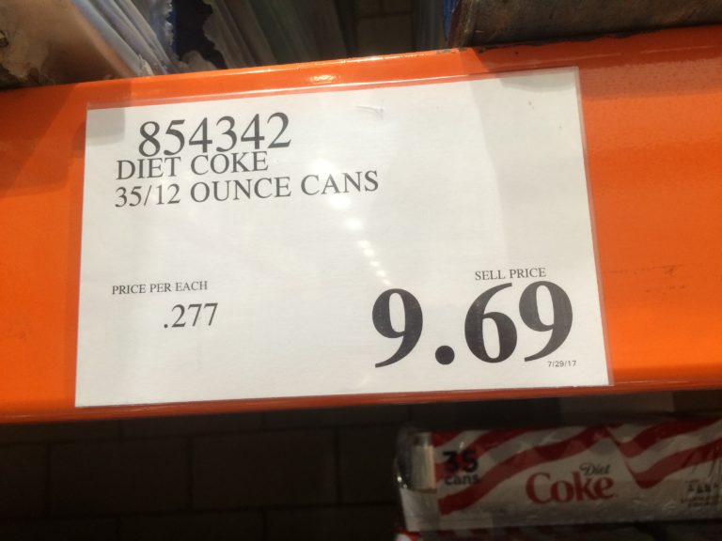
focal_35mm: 29
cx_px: 361
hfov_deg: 61.7
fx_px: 605
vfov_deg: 48.2
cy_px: 270
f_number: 2.2
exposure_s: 1/30
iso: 80
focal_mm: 4.15
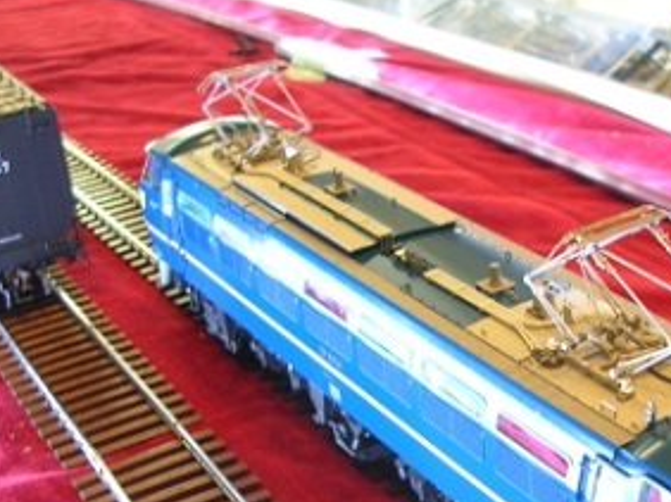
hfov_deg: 30.7
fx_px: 1201
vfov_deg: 23.2
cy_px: 419
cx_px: 500
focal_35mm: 62
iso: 50
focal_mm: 5.8
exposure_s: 1/10.5
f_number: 2.8
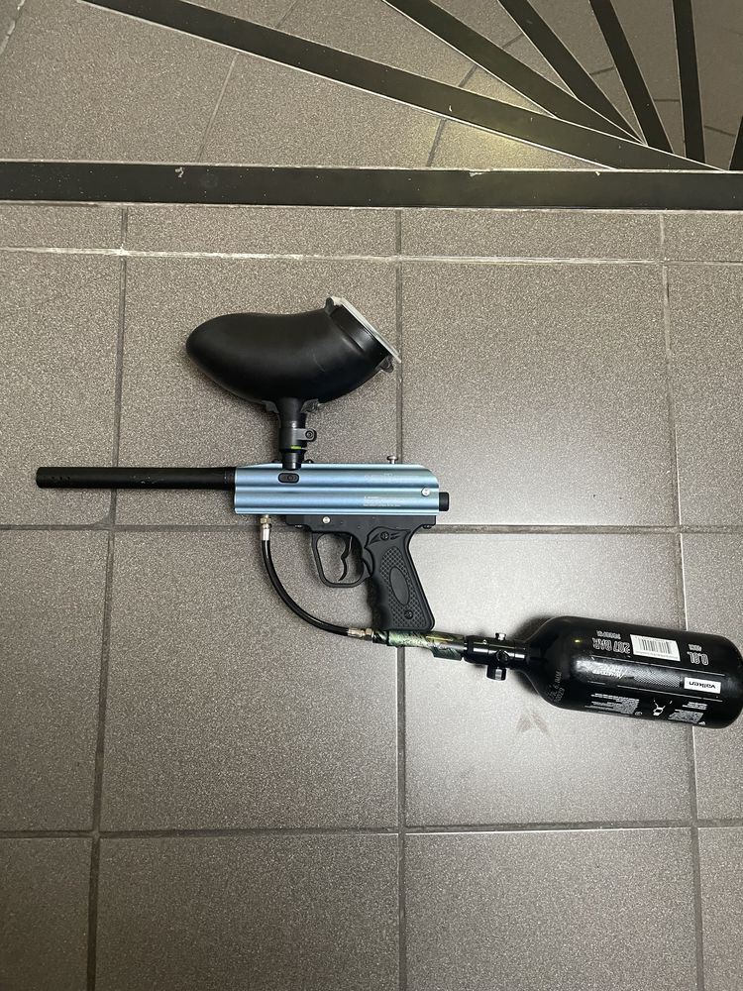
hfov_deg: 53.1
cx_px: 372
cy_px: 496
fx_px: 744
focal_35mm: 26
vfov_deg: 67.3
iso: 250
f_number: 1.6
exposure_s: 1/50
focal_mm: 4.2
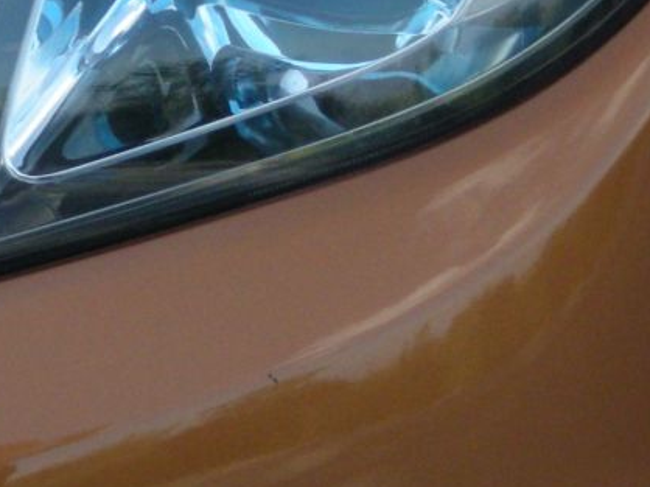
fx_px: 4429
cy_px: 59
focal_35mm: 236
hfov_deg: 8.4
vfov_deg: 6.3
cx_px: 12
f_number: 7.3
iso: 200
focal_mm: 11
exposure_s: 1/148
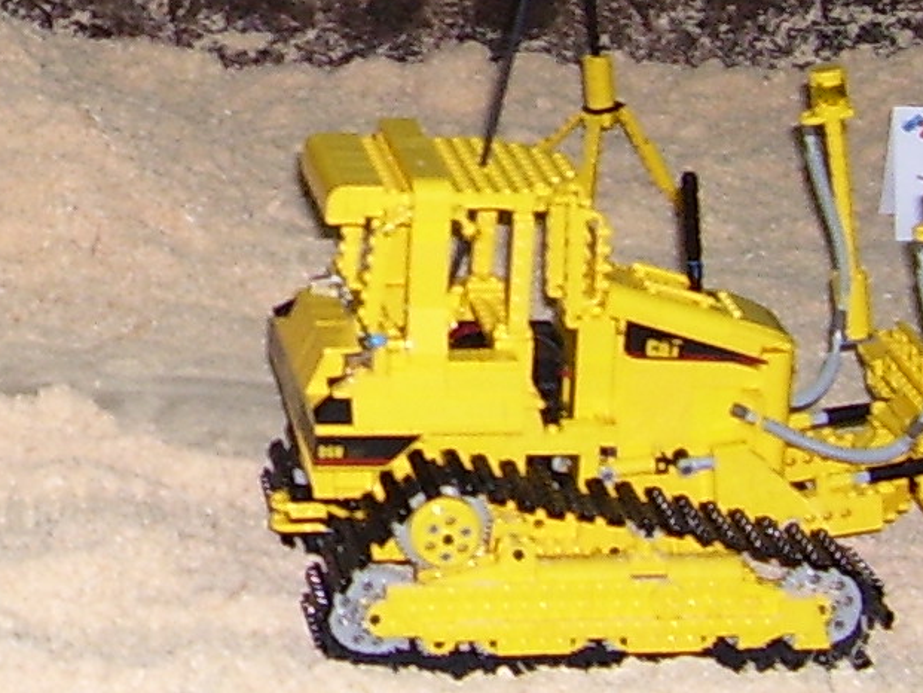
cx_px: -314
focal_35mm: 141
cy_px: -167
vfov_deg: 10.3
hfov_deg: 13.4
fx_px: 3760
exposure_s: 1/60
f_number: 2.7
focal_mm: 5.6
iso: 80
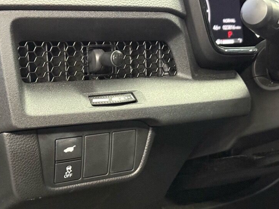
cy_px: 147
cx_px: 145
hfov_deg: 28.6
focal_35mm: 68
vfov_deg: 21.5
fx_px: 548
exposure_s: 1/30
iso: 640
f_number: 1.78
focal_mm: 6.76
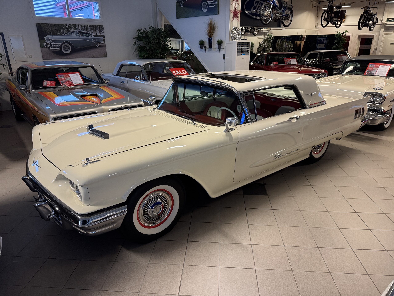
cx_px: 197
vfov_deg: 56.8
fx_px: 273
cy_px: 148
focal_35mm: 24
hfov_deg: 71.6
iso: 200
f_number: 1.78
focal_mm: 6.76
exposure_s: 1/50
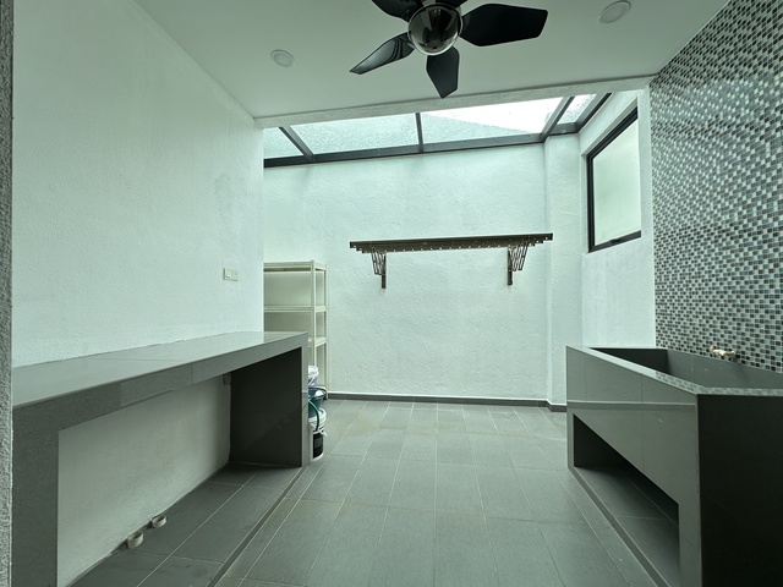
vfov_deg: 85.7
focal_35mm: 14
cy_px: 294
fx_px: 317
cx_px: 392
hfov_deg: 102.1
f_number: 2.2
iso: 40
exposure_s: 1/125
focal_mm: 2.22
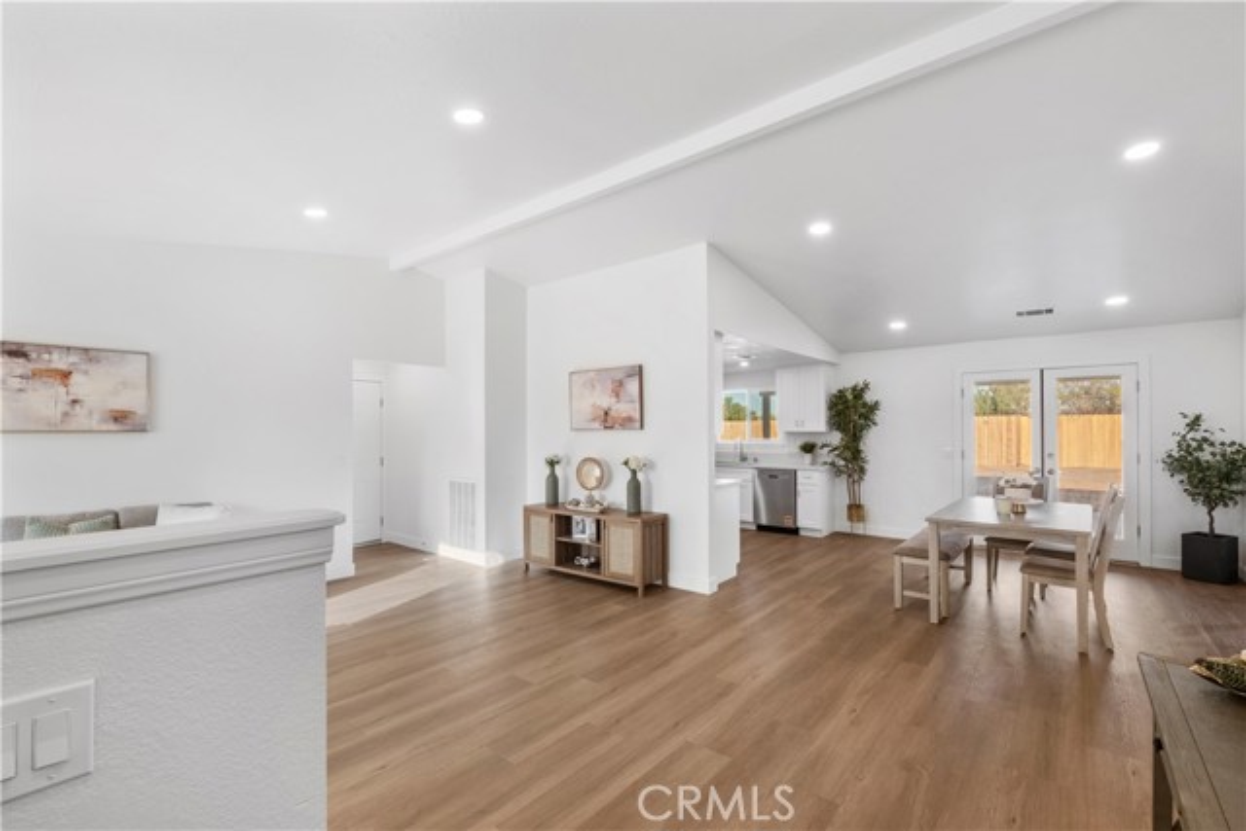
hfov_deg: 100.4
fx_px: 519
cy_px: 416
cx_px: 623
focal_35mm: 15
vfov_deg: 77.4
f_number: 8
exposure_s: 1/20
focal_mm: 10
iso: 400
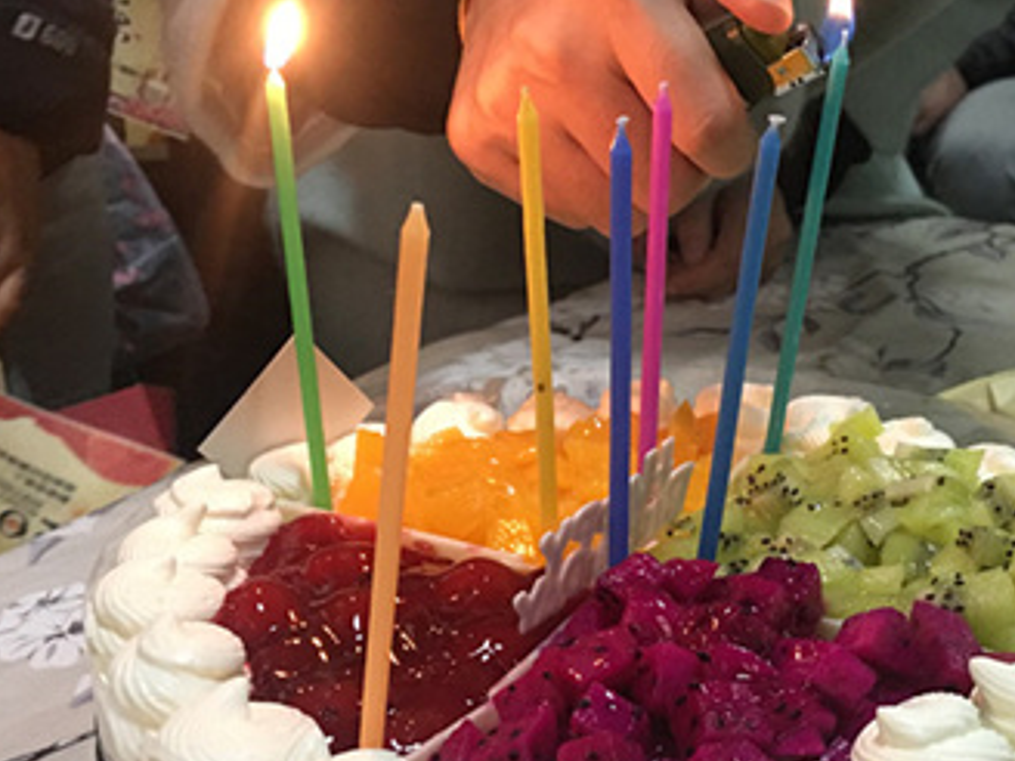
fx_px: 1554
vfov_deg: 27.5
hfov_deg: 36.0
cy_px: 439
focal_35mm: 53
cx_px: 610
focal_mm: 4.15
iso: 125
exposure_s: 1/8
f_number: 2.2
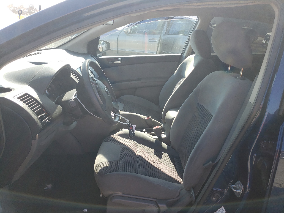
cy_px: 106
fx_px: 213
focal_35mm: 26
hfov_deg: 67.3
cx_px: 142
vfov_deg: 53.1
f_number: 1.5
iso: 50
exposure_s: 1/625
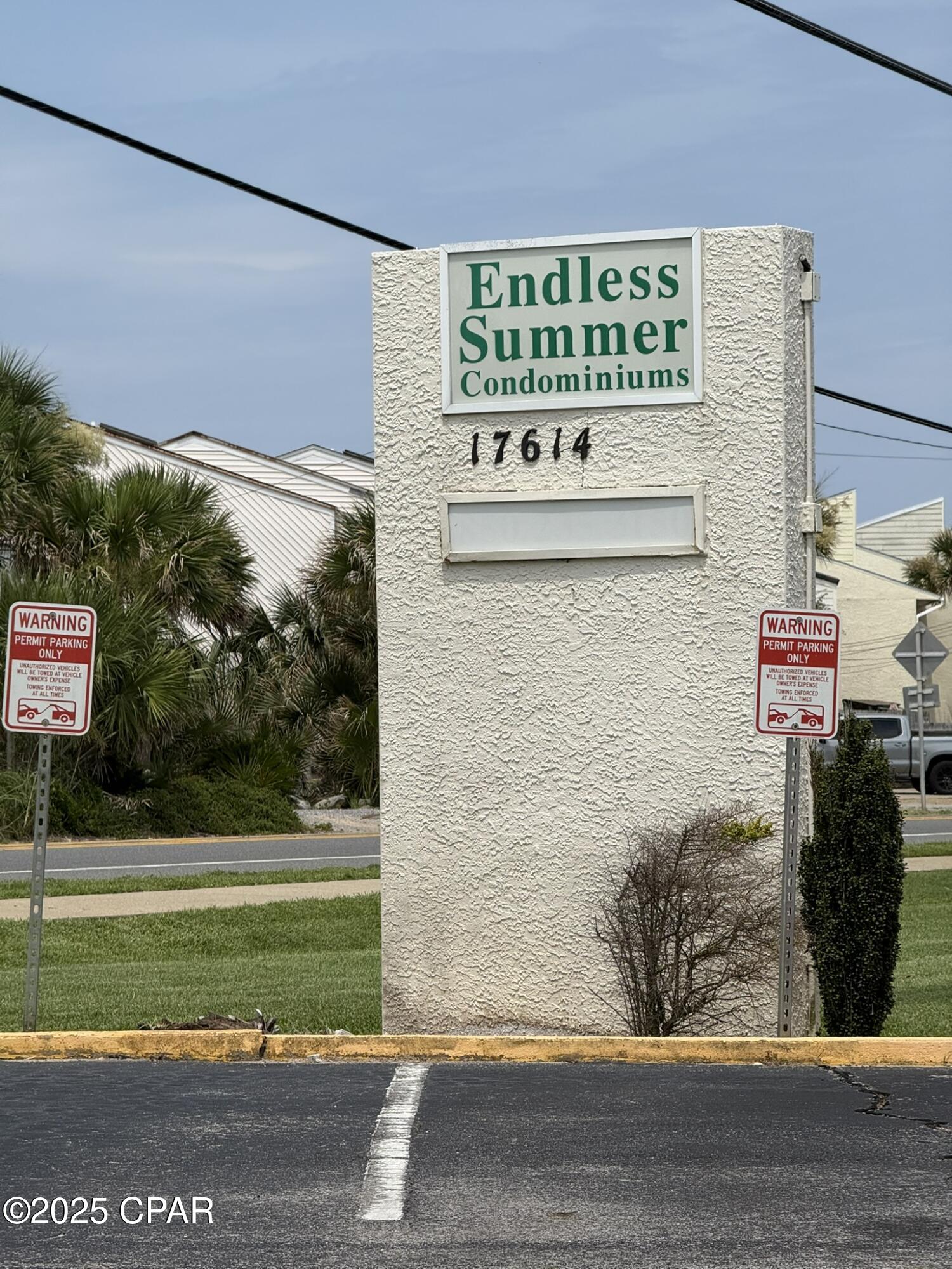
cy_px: 634
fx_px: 4400
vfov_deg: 16.4
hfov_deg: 12.3
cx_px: 476
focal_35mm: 120
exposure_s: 1/2817
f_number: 2.8
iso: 50
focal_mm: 15.66
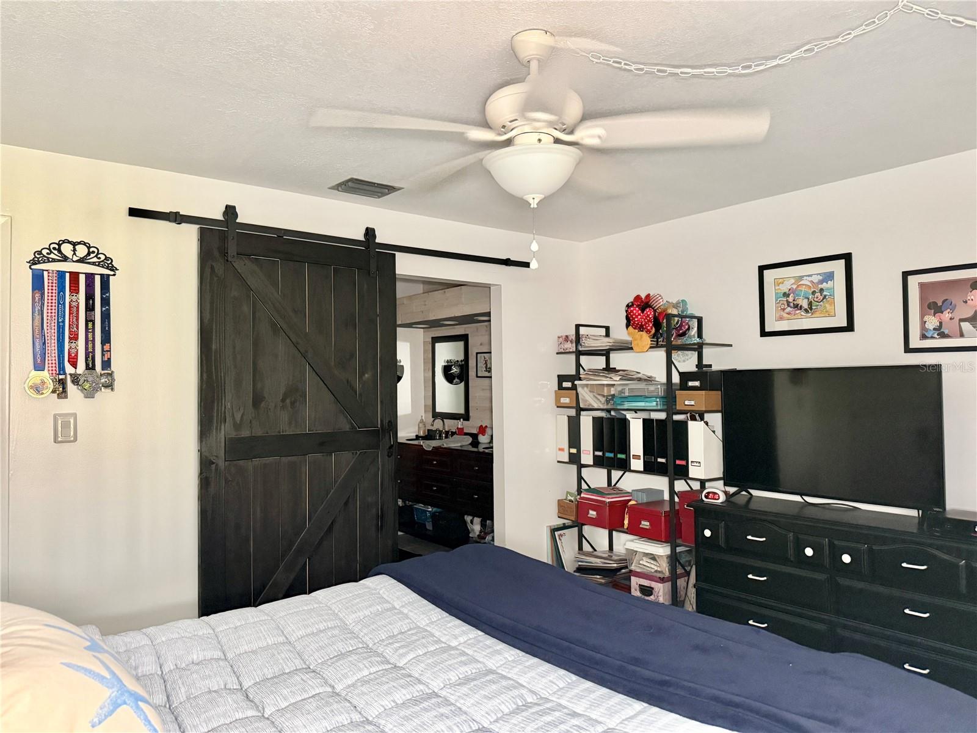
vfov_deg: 56.8
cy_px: 366
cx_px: 488
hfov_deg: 71.6
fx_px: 677
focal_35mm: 24
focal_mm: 6.76
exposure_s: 1/54
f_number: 1.78
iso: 800
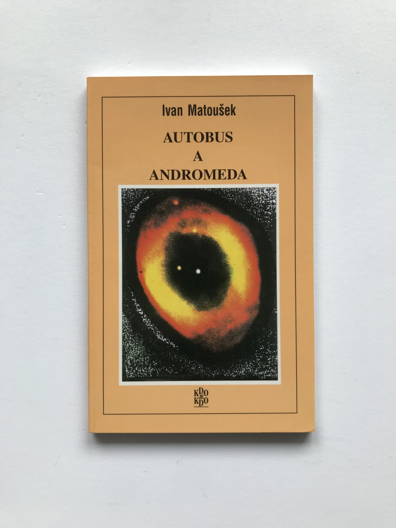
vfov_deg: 63.4
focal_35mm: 28
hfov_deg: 49.7
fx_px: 427
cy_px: 264
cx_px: 198
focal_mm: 3.99
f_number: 1.8
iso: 32
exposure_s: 1/100
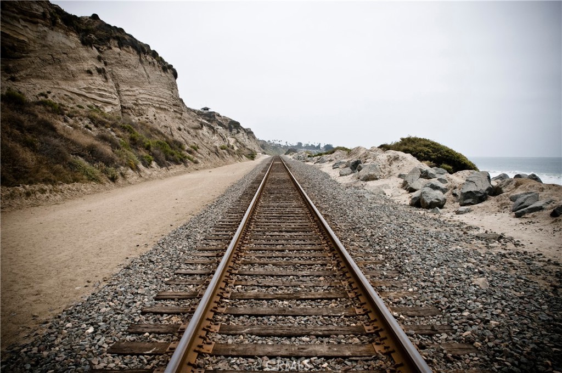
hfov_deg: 62.0
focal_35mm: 30
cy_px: 186
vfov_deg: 43.5
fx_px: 468
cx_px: 281
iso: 400
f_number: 9
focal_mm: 20
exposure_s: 1/800
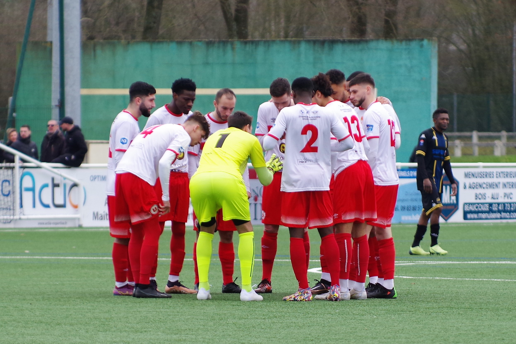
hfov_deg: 10.2
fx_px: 2902
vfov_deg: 6.8
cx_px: 258
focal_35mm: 202
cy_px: 172
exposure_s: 1/640
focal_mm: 135
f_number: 2.8
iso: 400
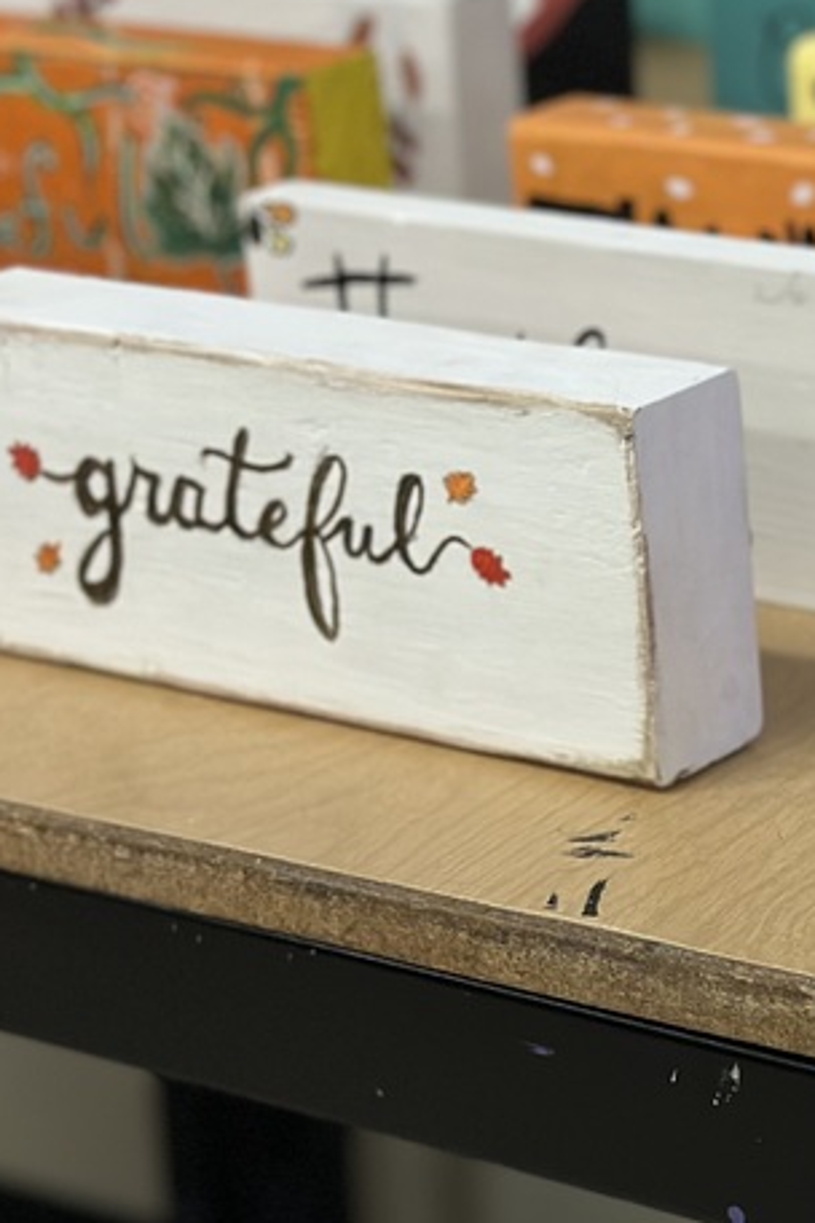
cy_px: 410
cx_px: 1147
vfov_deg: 18.2
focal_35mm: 112
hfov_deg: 11.8
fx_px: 3803
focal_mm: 6.86
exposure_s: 1/40
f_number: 1.78
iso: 250
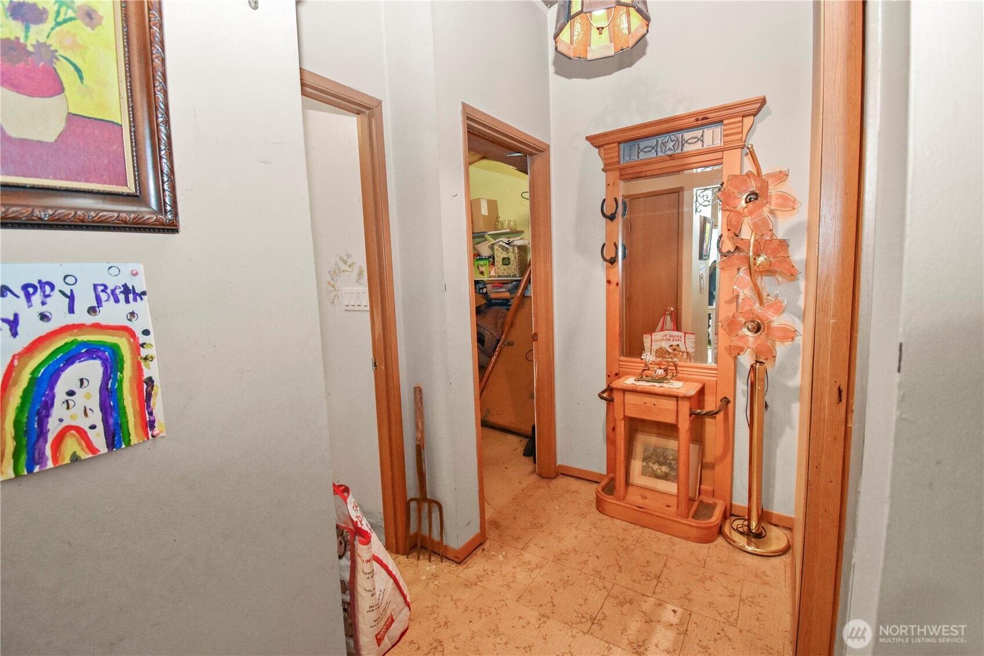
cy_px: 328
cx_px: 492
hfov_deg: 100.4
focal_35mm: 15
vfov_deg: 77.3
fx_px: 410
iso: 2500
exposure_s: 1/60
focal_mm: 10
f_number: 4.5
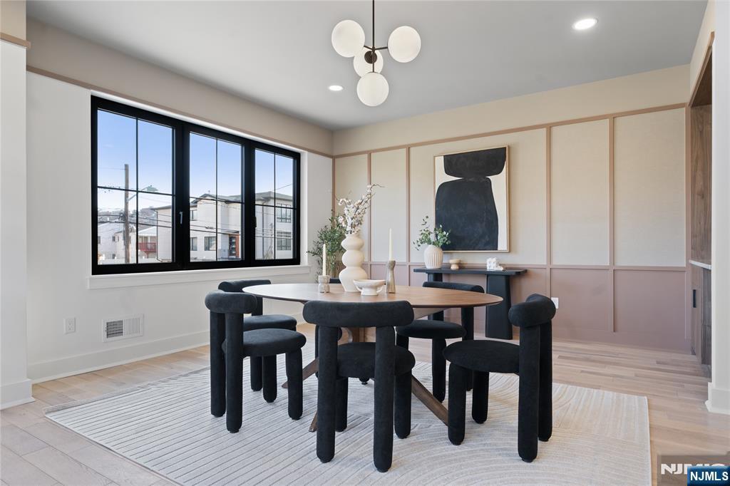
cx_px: 365
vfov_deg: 61.9
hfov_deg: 84.0
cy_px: 243
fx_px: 405
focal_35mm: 20
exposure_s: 1/30
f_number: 7.1
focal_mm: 20
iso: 500
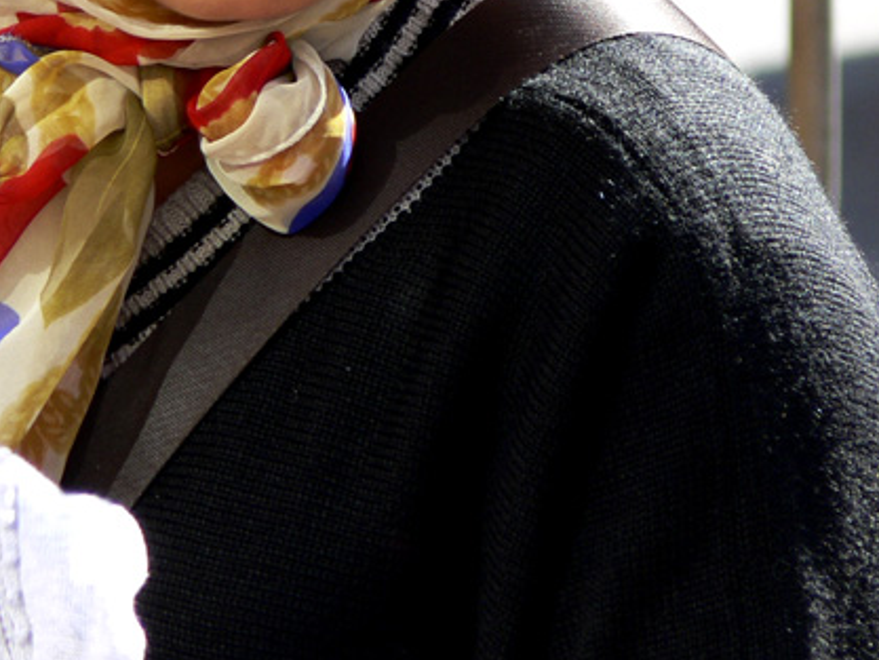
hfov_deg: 2.0
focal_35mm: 982
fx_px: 24943
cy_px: -44
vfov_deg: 1.5
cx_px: 99
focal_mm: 84.6
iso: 80
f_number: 4.5
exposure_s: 1/125
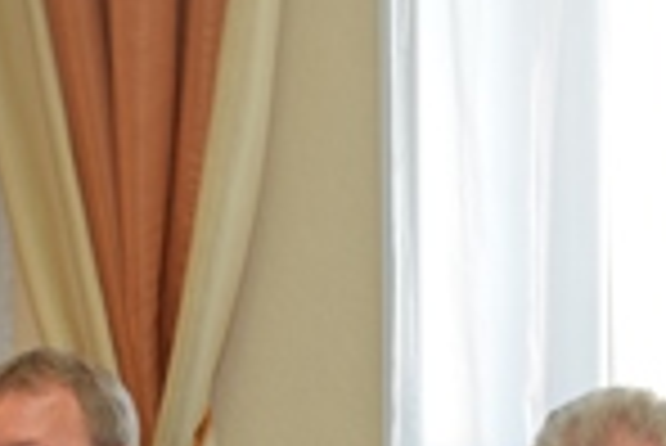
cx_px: 644
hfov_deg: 11.1
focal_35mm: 184
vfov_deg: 7.4
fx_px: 3407
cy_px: 590
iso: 500
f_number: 4
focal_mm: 65
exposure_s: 1/60
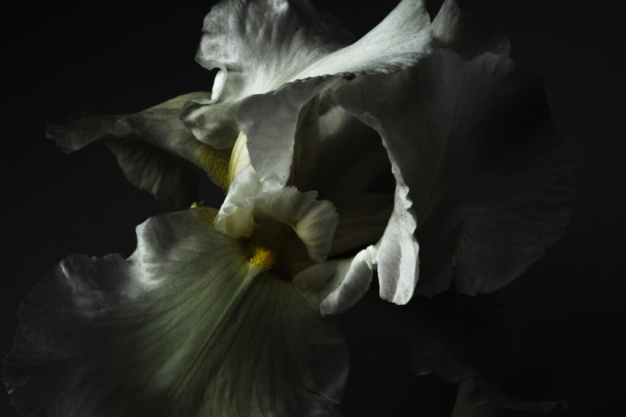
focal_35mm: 74
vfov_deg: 18.4
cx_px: 313
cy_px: 208
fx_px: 1287
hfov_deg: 27.3
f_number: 22
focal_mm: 74
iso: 1000
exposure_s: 1/100
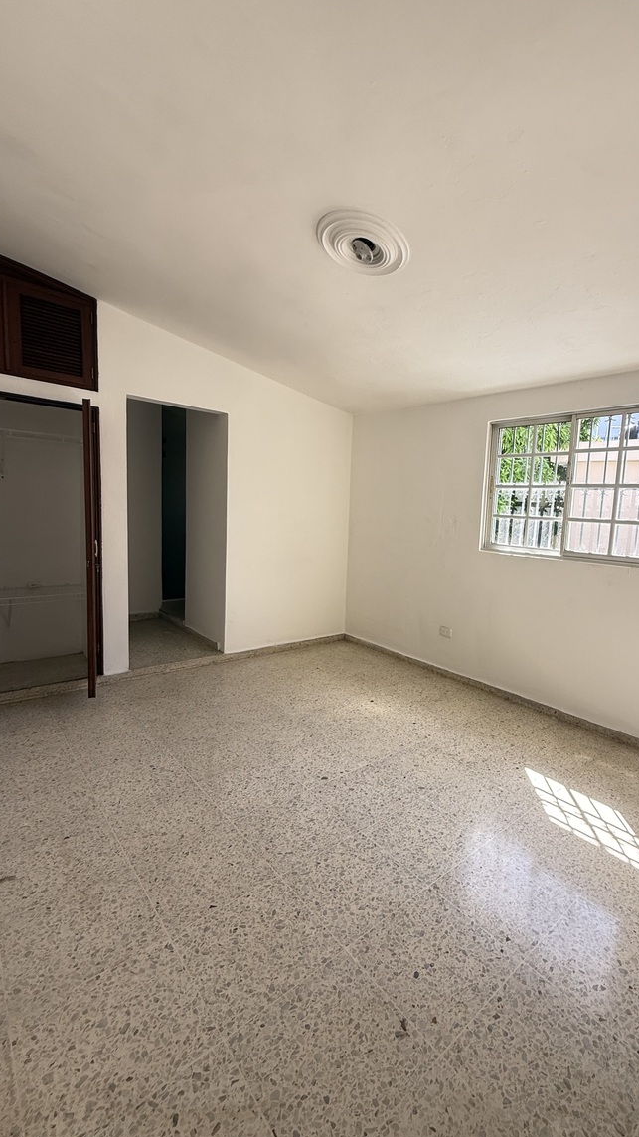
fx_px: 482
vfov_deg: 99.4
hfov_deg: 66.2
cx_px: 392
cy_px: 570
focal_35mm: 16
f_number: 2.2
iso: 100
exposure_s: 1/99
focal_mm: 2.22
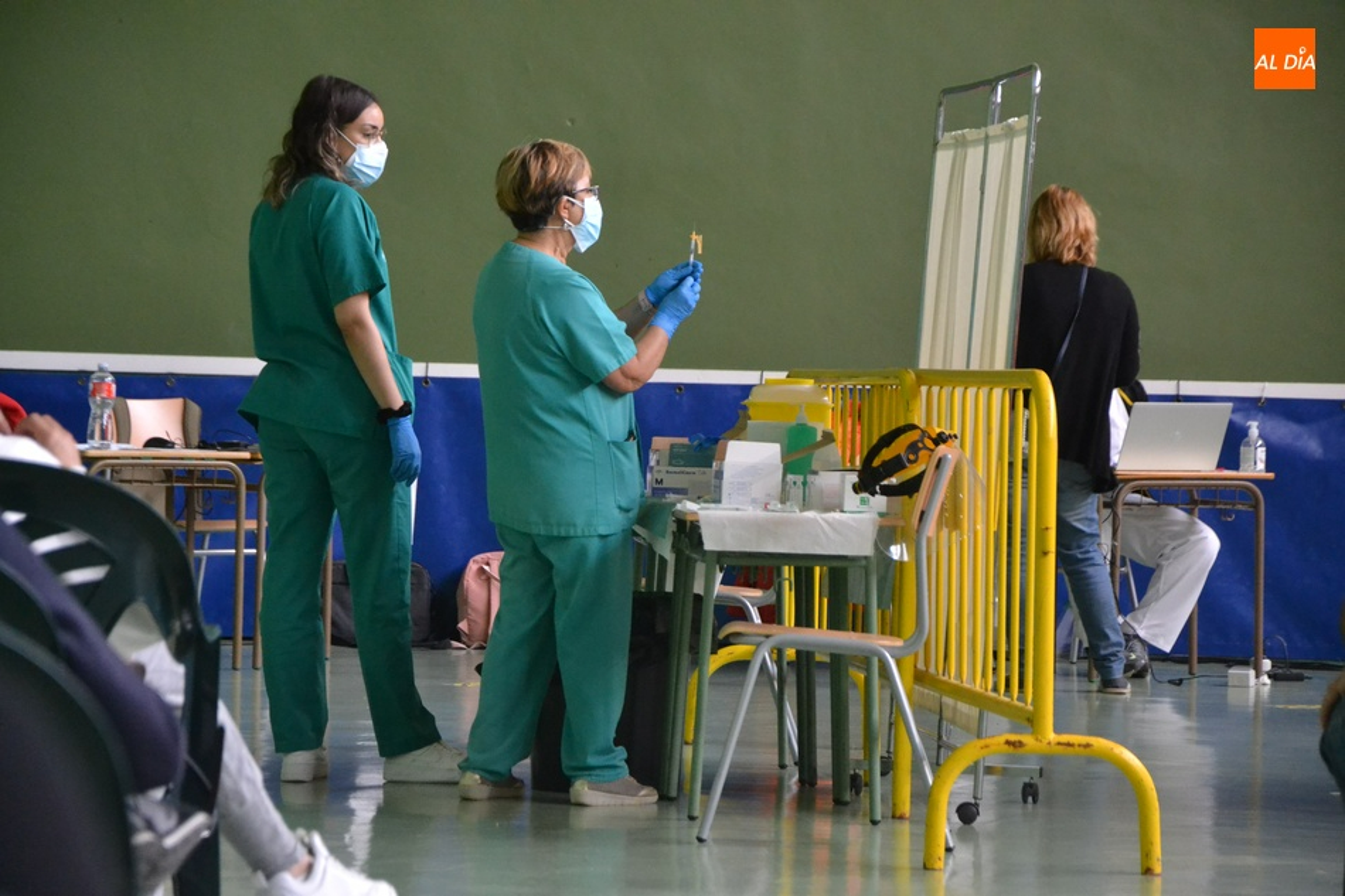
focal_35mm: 158
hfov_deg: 13.0
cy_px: 448
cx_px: 672
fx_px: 5883
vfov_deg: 8.7
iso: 3200
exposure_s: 1/200
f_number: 5.6
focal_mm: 105
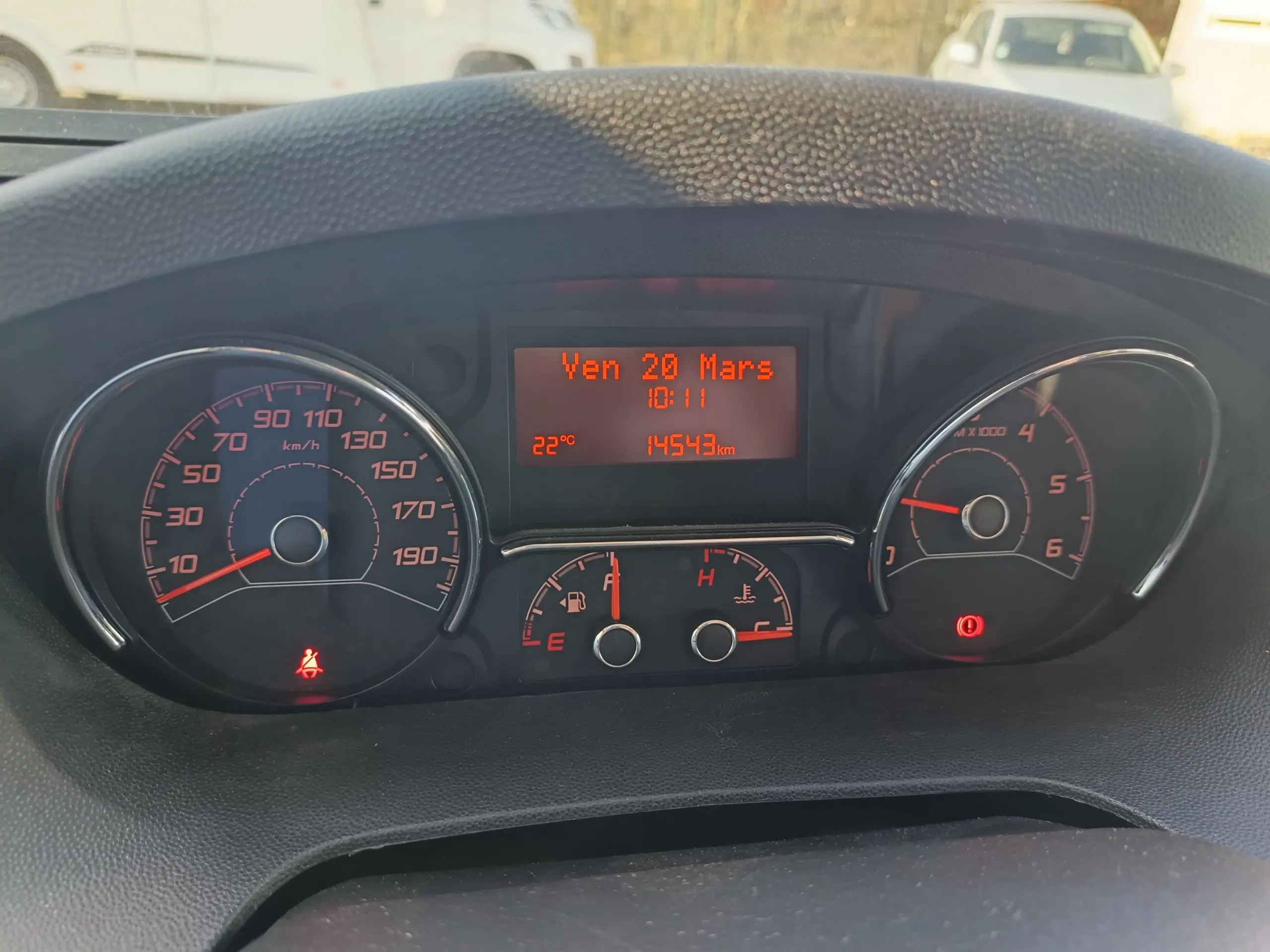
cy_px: 476
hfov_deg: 71.6
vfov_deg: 56.8
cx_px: 635
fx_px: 881
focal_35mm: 24
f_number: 1.75
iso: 1858
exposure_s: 1/100
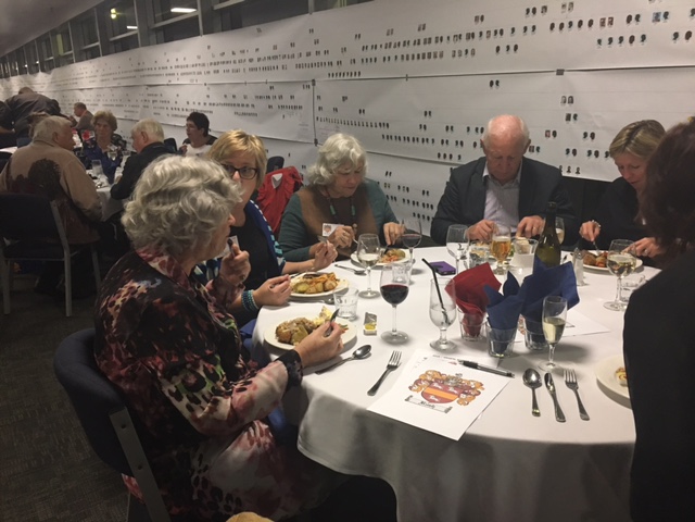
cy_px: 261
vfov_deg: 48.2
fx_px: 582
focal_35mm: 29
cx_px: 348
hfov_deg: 61.7
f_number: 2.2
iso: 200
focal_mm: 4.15
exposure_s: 1/20
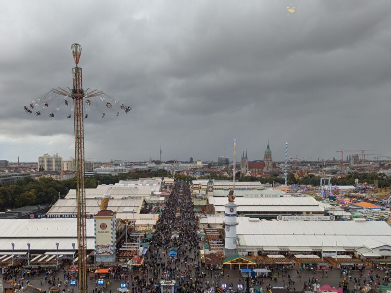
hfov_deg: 56.7
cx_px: 174
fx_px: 362
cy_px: 189
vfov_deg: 43.7
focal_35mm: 32
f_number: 1.85
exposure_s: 1/345
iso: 44
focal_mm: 6.81
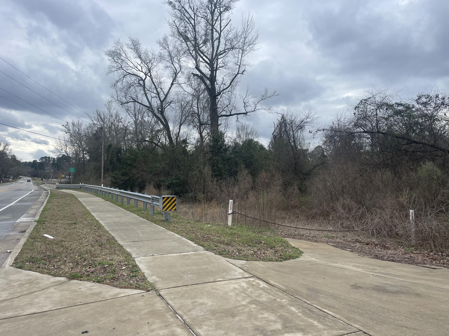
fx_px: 337
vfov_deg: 53.1
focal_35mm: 26
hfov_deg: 67.3
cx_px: 224
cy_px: 168
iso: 50
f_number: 1.6
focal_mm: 4.2
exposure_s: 1/3125
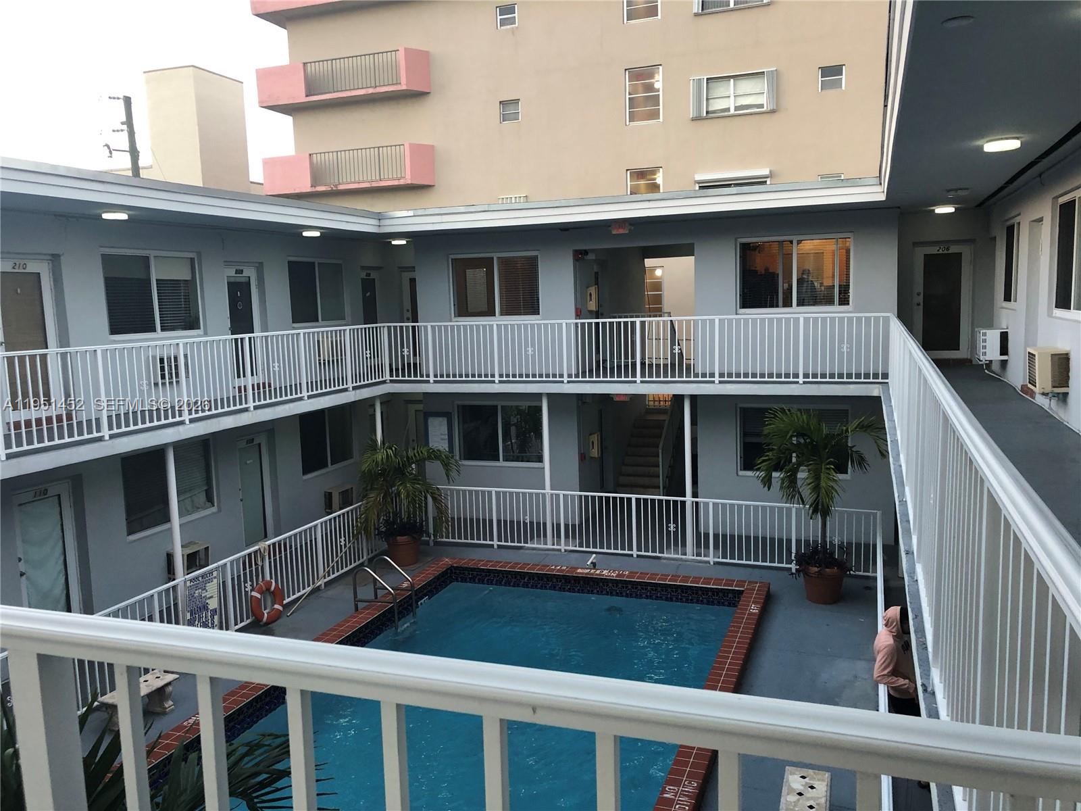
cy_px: 406
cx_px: 540
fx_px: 874
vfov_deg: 49.7
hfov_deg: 63.4
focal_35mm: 28
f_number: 1.8
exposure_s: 1/30
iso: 32
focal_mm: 4
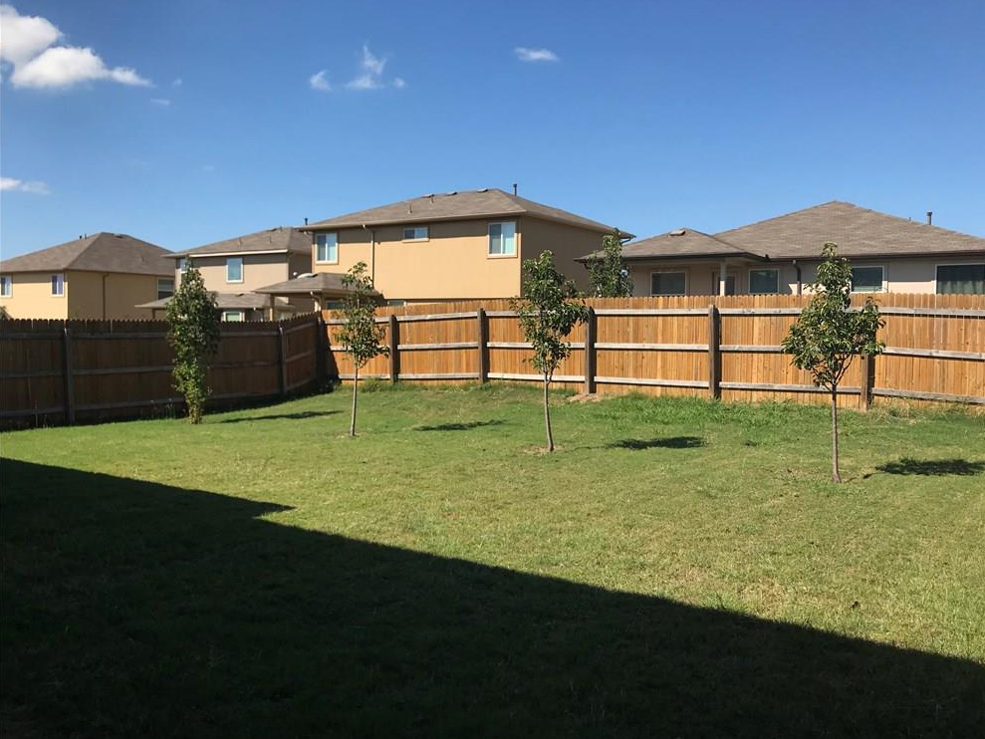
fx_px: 825
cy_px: 361
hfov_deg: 61.6
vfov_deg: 48.2
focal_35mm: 29
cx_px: 509
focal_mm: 3.99
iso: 20
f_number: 1.8
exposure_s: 1/2398
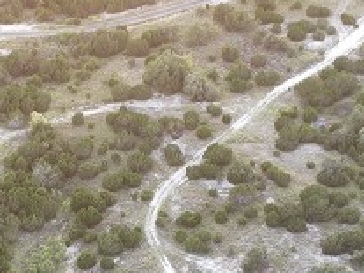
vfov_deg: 12.1
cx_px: 80
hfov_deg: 16.5
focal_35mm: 119
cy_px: 347
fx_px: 1251
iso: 100
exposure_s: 1/30
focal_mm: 12.29
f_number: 2.8
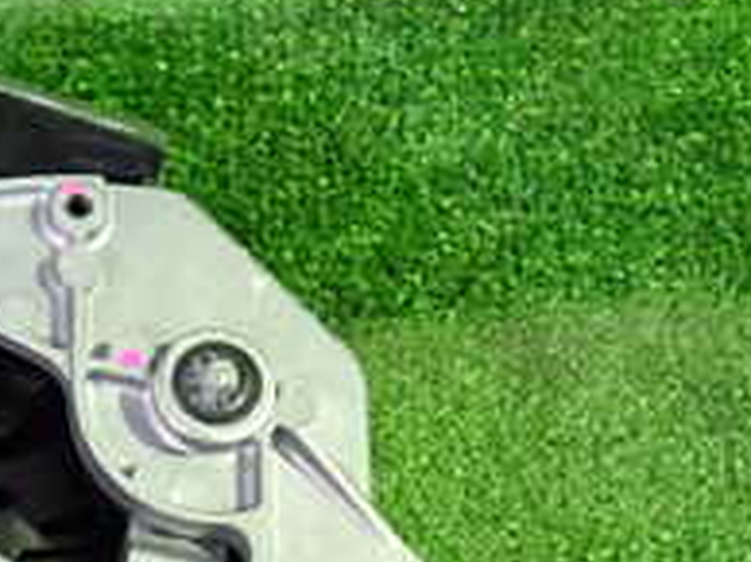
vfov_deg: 15.5
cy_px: 570
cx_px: 15
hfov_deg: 20.5
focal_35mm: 93
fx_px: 2015
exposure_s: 1/30
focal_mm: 5.4
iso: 640
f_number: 2.3
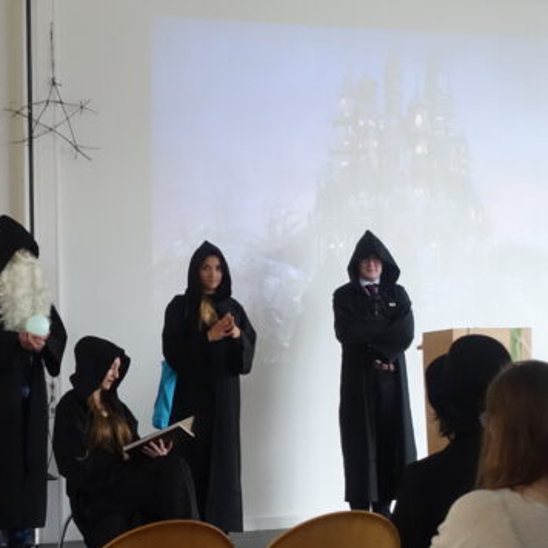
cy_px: 332
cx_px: 6
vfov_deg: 22.4
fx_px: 1379
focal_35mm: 77
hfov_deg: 21.7
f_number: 3.5
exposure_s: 1/80
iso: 1600
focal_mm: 15.52
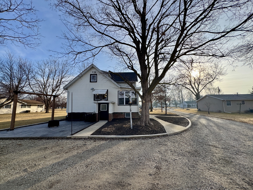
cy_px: 95
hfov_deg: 102.1
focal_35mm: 14
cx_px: 126
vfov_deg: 85.7
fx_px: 102
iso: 50
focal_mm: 2.22
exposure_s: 1/1078
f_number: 2.2
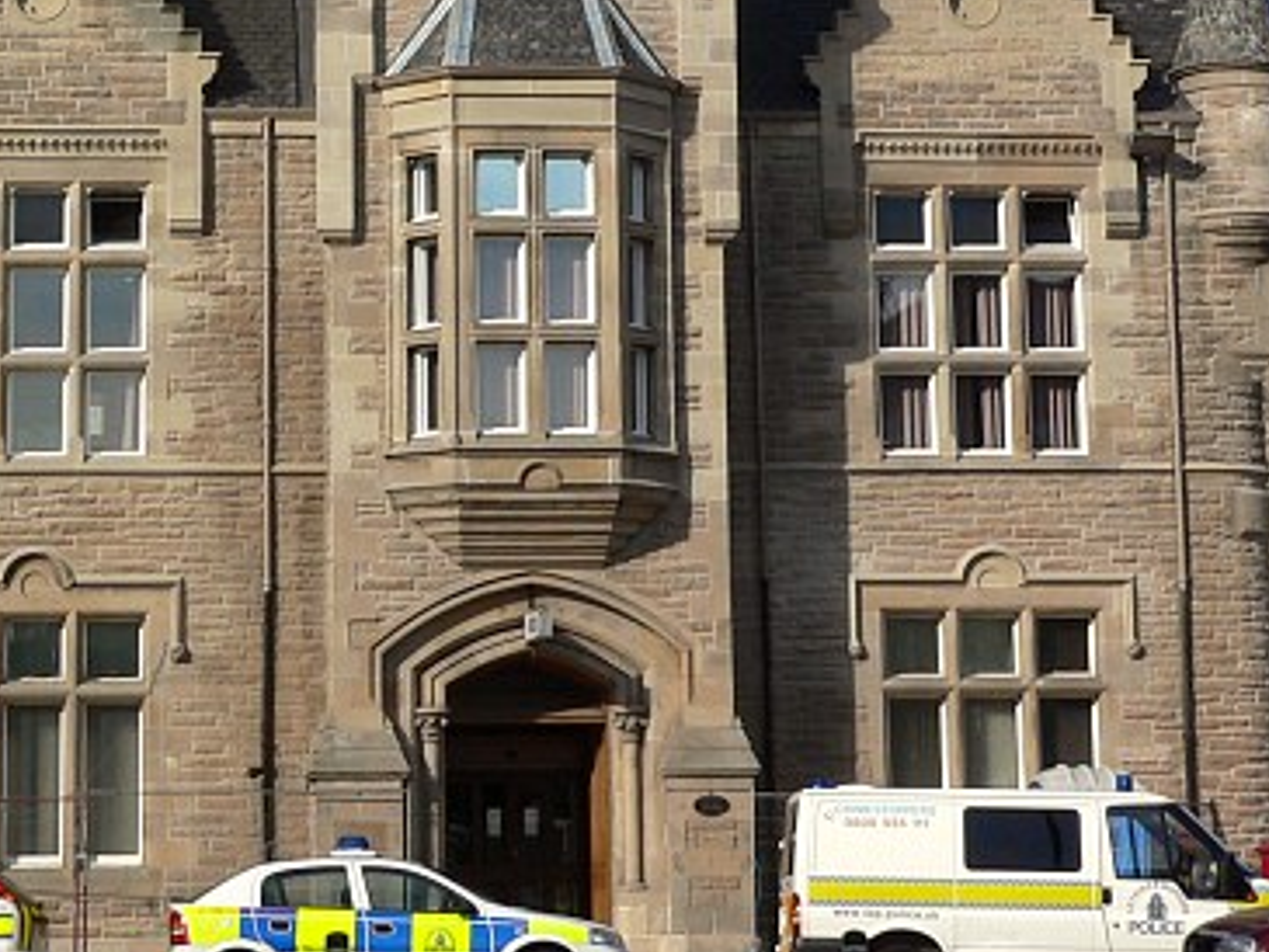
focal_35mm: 103
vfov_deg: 14.2
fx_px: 3777
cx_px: 462
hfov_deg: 19.0
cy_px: 59
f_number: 6.5
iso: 80
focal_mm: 7.9
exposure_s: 1/400
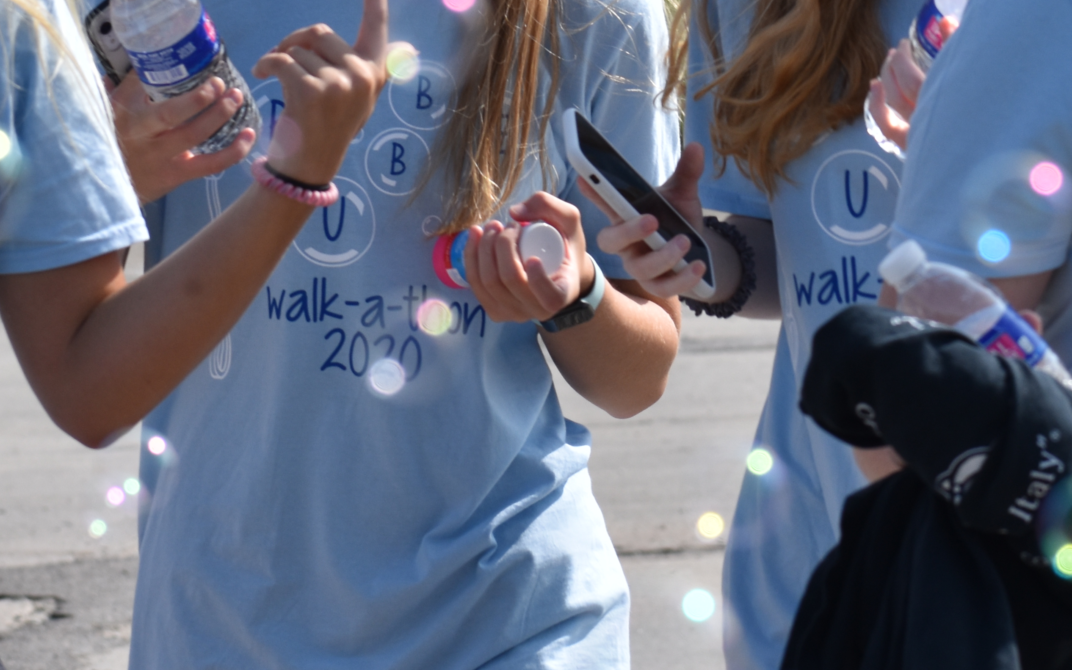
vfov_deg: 4.0
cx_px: 693
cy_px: 107
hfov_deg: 6.4
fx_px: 9525
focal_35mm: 326
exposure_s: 1/800
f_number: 7.1
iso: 200
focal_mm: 90
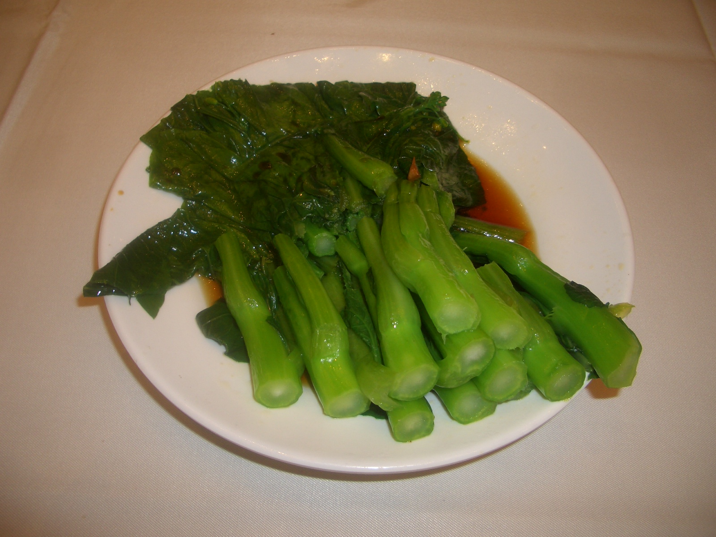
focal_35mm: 35
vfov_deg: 40.7
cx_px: 358
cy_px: 268
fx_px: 724
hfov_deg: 52.6
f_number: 2.6
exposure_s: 1/60
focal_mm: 5.8
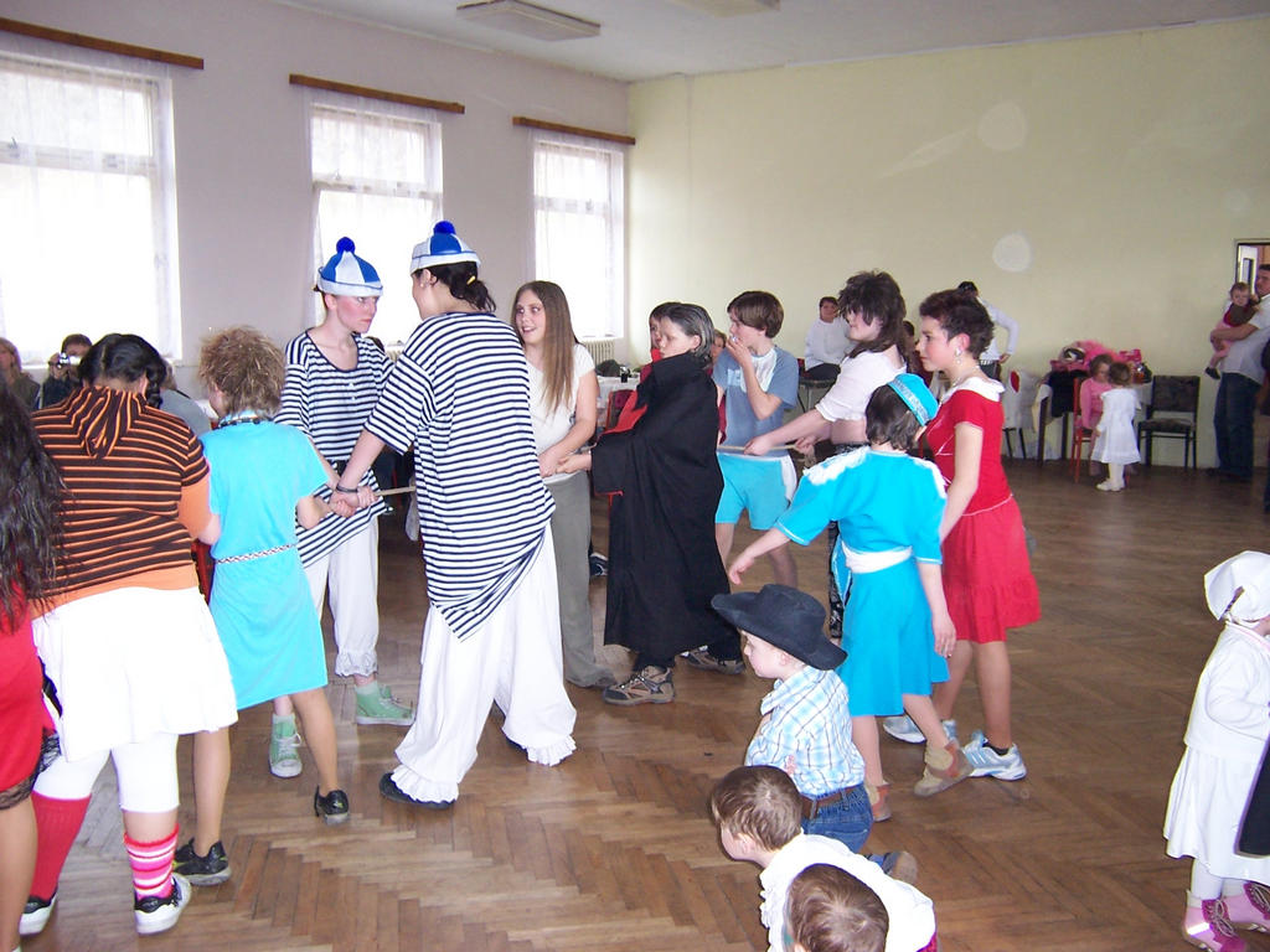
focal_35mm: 33
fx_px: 1211
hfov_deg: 55.4
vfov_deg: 42.9
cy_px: 476
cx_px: 635
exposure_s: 1/60
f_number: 2.8
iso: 140
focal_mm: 5.5
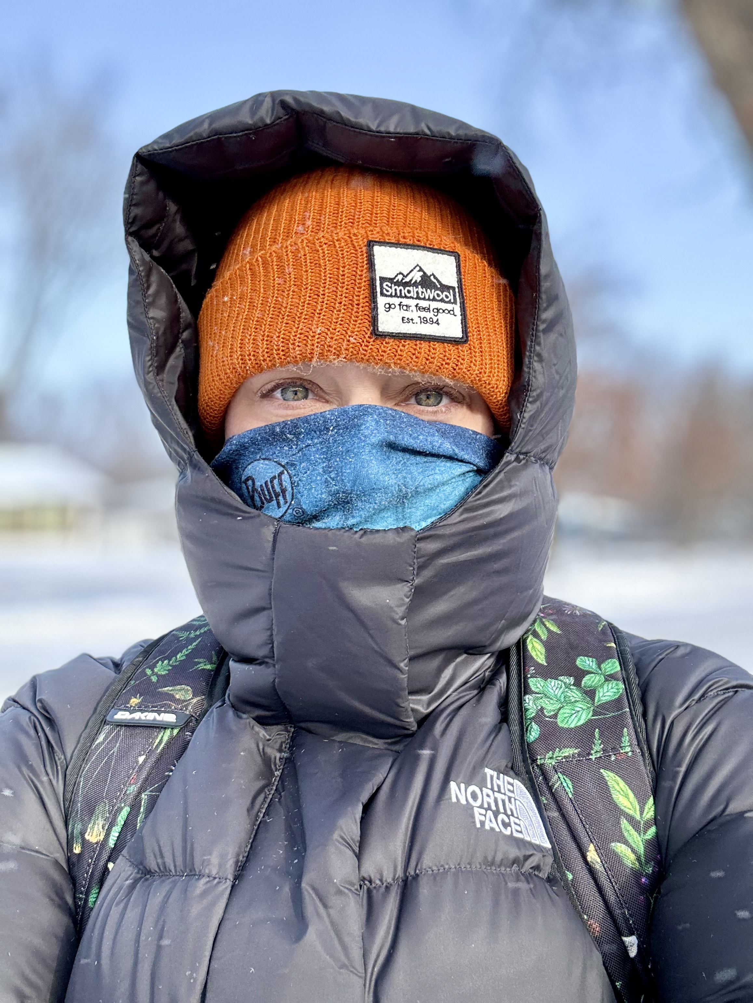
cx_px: 376
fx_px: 870
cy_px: 502
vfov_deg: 60.0
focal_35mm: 30
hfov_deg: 46.8
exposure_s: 1/338
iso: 25
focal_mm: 2.7
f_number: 1.9
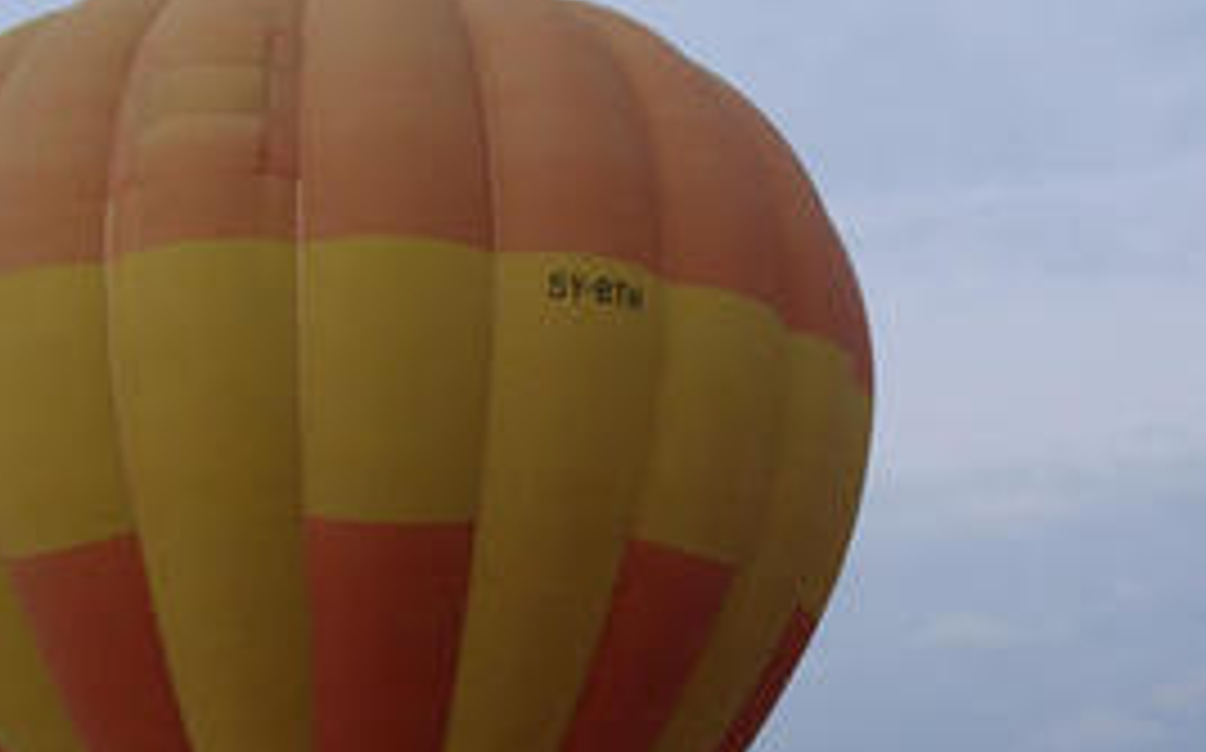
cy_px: 621
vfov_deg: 17.9
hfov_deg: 28.6
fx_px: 2364
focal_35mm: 72
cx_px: 711
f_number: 3.5
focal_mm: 18
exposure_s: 1/30
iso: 800
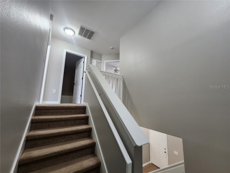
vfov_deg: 89.9
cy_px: 86
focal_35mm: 13
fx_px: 86
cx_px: 115
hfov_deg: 106.2
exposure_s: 1/60
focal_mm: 2.2
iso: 320
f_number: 2.2
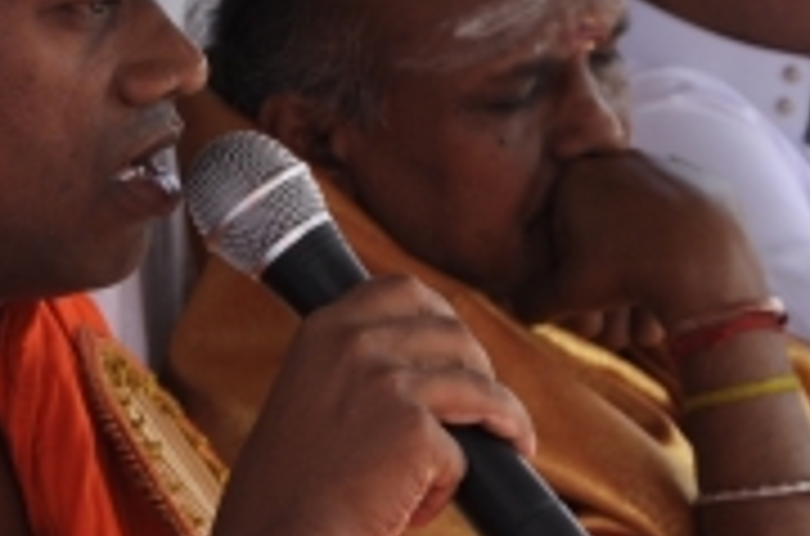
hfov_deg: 4.7
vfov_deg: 3.1
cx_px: -50
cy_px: 518
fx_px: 9805
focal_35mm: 437
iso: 250
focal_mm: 75
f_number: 9
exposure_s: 1/250
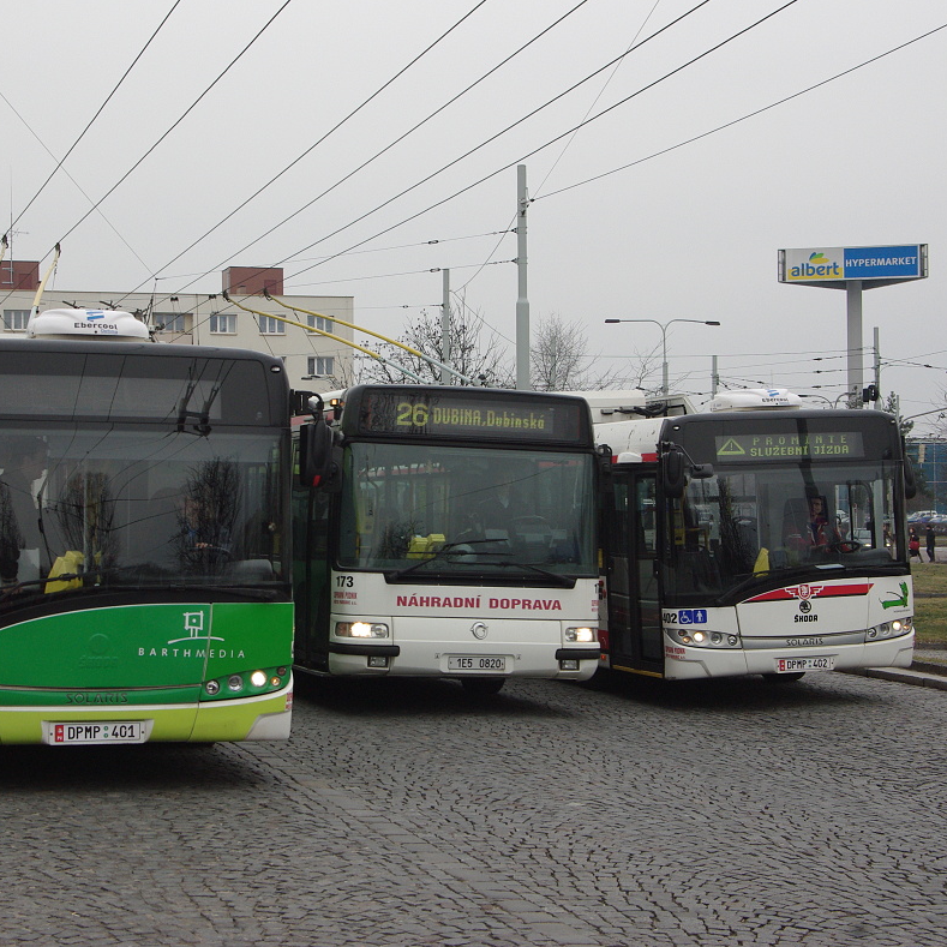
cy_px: 466
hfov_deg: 26.1
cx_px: 397
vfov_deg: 26.1
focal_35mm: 66
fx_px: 2043
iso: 400
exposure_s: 1/250
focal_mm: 34
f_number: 8
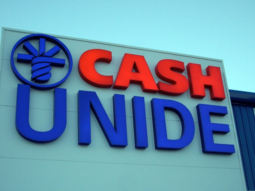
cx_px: 128
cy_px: 96
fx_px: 405
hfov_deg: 34.9
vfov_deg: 26.6
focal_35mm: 55
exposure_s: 1/125
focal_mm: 9
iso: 200
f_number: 3.3
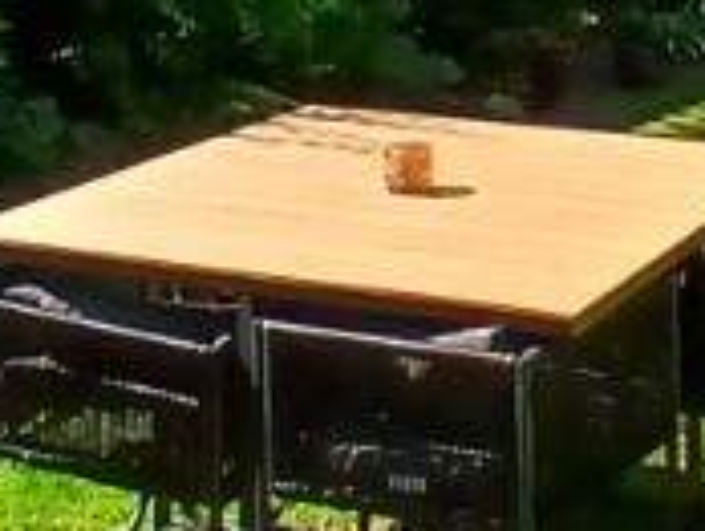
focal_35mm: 100
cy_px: -162
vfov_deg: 14.2
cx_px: 750
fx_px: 2039
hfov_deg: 18.9
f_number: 2.2
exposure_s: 1/1110
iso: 50
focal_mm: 1.4
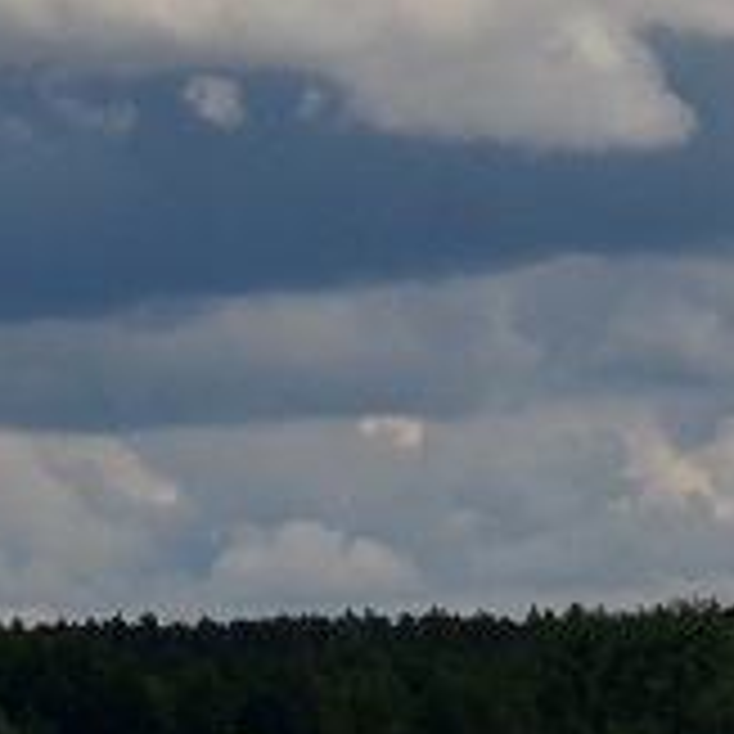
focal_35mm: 547
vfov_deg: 3.2
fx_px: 13122
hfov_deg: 3.2
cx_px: 768
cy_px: 399
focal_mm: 70
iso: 320
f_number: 4.5
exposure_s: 1/8000
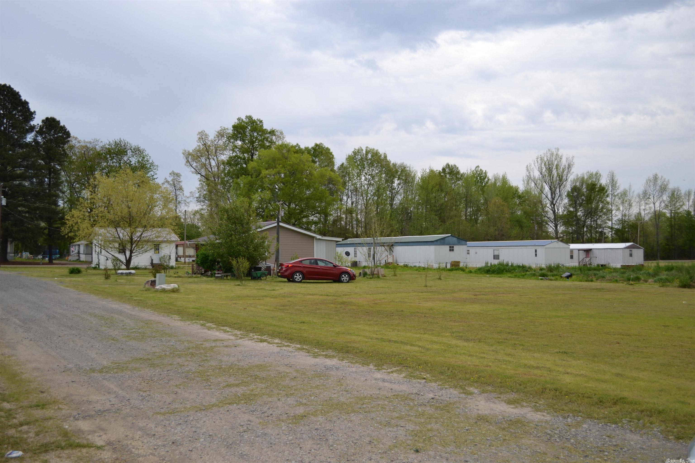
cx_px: 348
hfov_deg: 57.2
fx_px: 637
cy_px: 232
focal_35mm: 33
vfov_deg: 40.0
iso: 100
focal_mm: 22
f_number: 4
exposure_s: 1/200
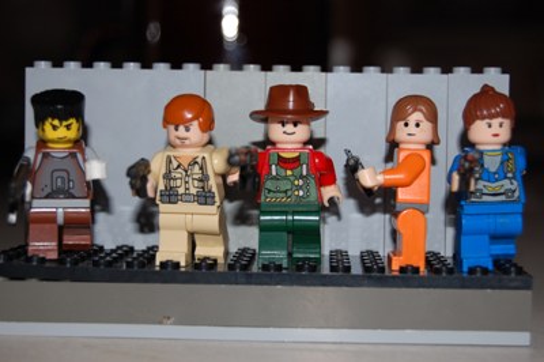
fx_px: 1246
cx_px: 272
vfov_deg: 16.5
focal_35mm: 82
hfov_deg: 24.6
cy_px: 181
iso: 200
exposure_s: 1/60
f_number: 5.6
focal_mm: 55
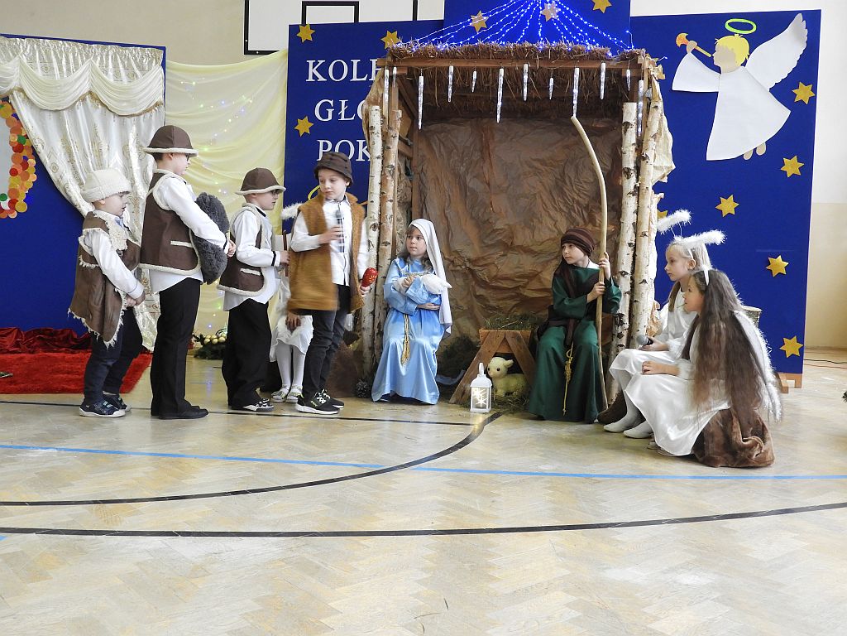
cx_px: 424
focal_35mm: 35
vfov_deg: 40.7
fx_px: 856
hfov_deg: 52.6
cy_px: 318
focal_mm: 6.3
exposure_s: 1/30
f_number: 3.8
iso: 400
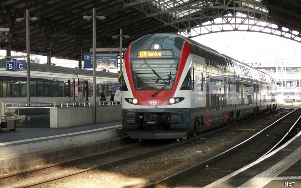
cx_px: 151
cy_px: 80
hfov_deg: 15.9
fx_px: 1075
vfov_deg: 10.0
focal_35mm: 131
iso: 100
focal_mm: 20.2
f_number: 3.6
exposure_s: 1/100
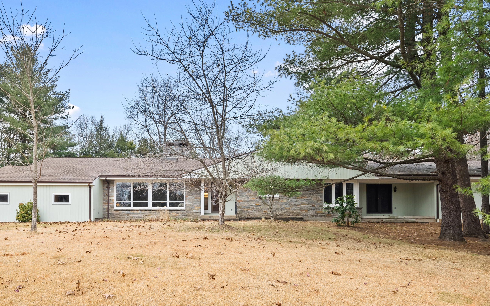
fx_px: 280
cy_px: 178
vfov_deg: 57.0
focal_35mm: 21
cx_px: 199
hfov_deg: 81.4
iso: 320
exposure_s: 1/15
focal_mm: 17
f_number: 7.1
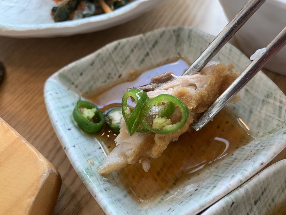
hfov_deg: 67.3
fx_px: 215
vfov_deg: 53.1
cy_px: 108
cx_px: 143
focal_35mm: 26
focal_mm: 4.25
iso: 50
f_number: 1.8
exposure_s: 1/60
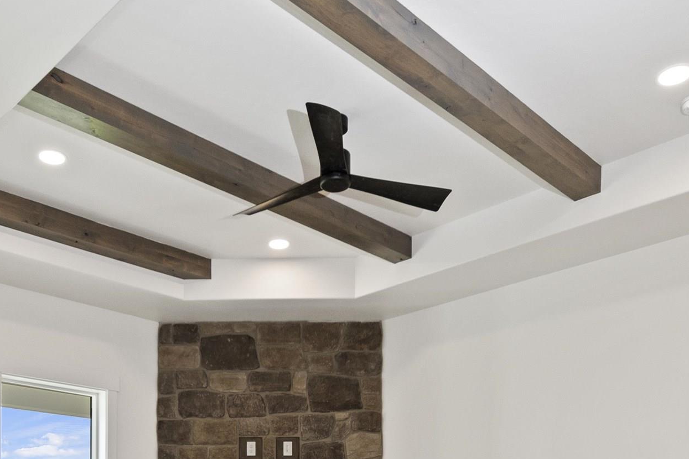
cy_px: 545
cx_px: 269
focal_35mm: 37
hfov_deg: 51.5
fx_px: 708
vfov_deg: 30.7
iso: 320
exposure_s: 1/40
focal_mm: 10
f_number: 6.3
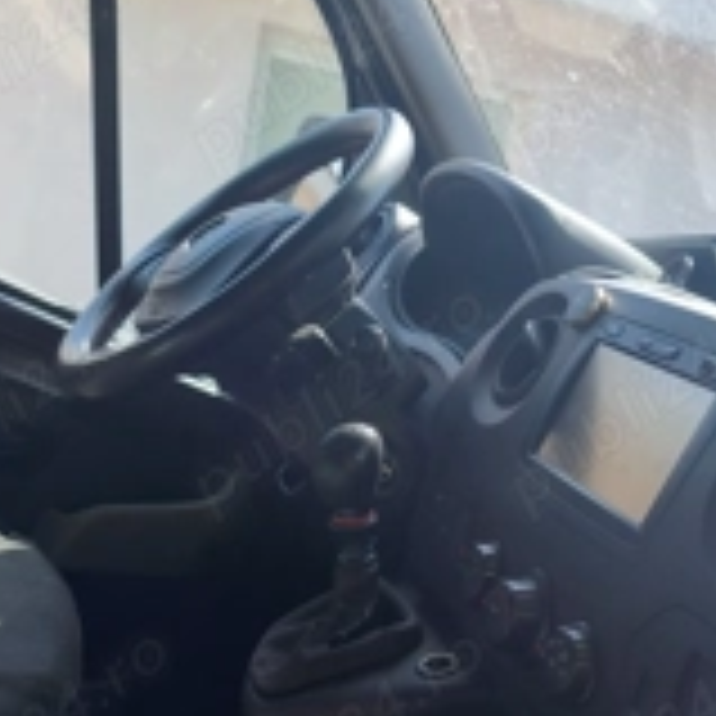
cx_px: 495
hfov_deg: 33.0
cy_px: 473
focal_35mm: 51
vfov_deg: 33.1
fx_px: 1193
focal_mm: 6.57
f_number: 1.6
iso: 50
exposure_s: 1/957
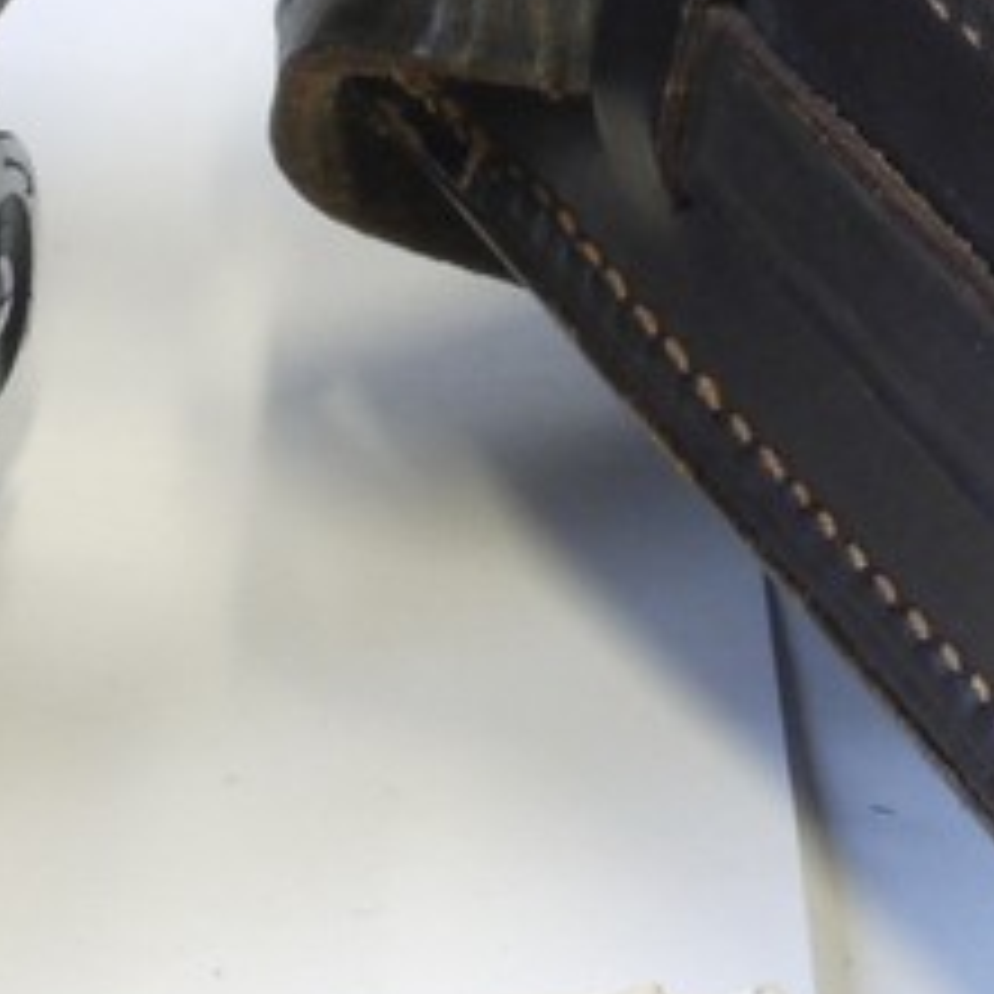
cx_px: 508
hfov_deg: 8.7
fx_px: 6562
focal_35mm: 202
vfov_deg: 8.6
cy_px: 54
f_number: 11
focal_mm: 21
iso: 400
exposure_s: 1/10
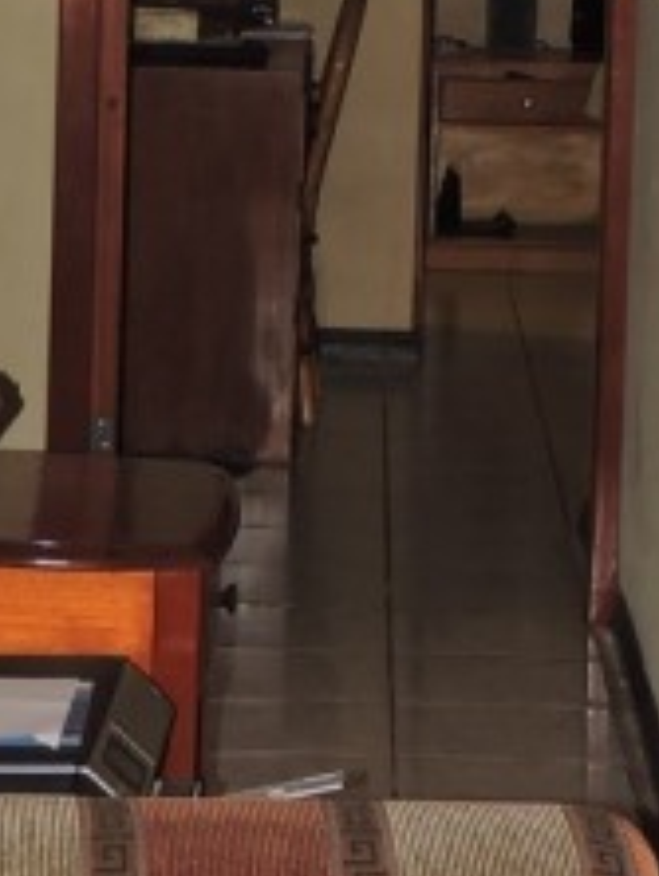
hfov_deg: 8.8
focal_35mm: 169
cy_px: -308
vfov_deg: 11.3
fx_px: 4282
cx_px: 351
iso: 250
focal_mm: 8.4
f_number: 3.5
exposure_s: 1/30
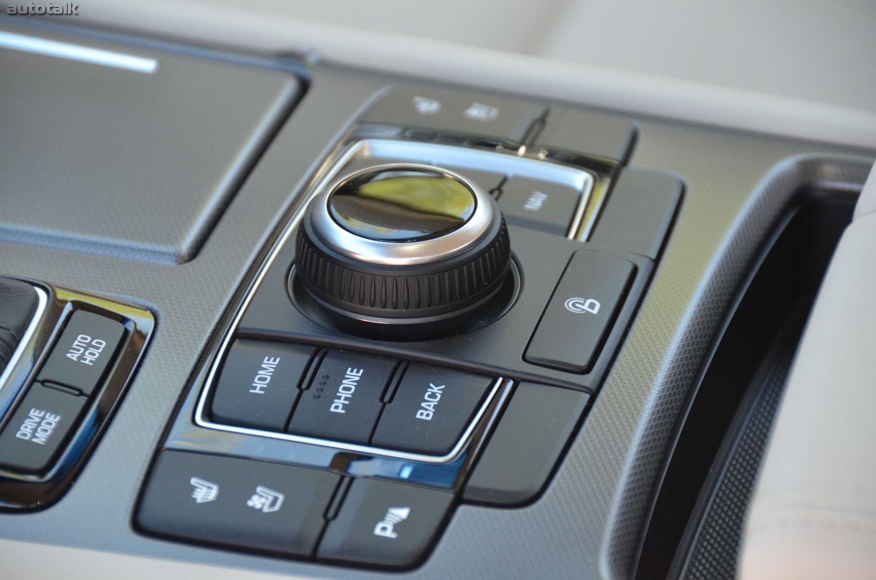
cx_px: 438
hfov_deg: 6.9
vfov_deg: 4.6
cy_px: 290
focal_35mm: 300
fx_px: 7285
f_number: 5.6
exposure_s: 1/250
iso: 1600
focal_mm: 200
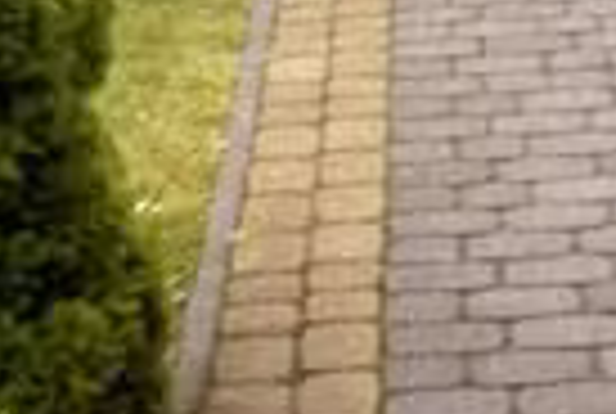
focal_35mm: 152
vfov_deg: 8.4
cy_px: -554
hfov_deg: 12.9
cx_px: 859
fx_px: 2607
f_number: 7.1
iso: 100
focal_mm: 18
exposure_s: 1/60
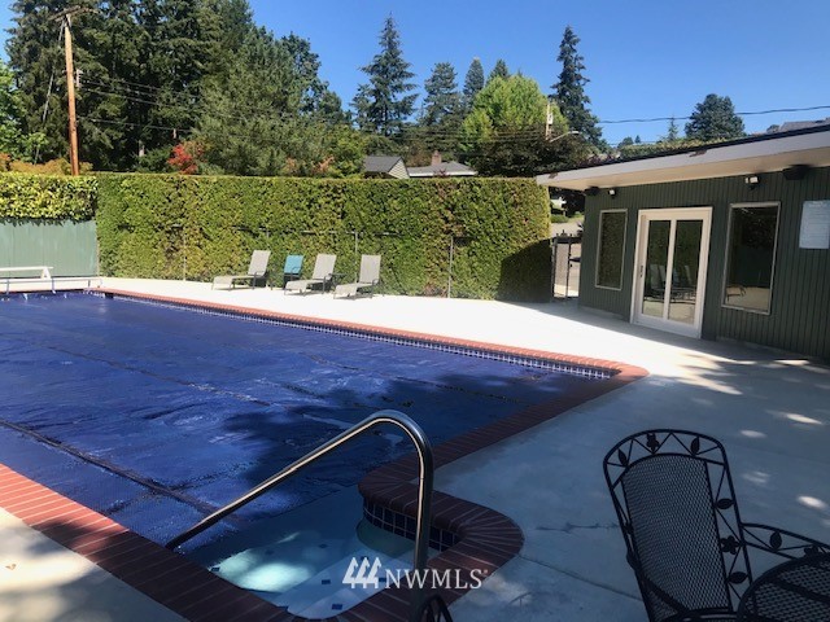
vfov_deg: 49.7
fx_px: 671
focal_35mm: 28
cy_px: 311
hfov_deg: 63.4
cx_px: 415
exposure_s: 1/1520
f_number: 1.8
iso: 20
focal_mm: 3.99
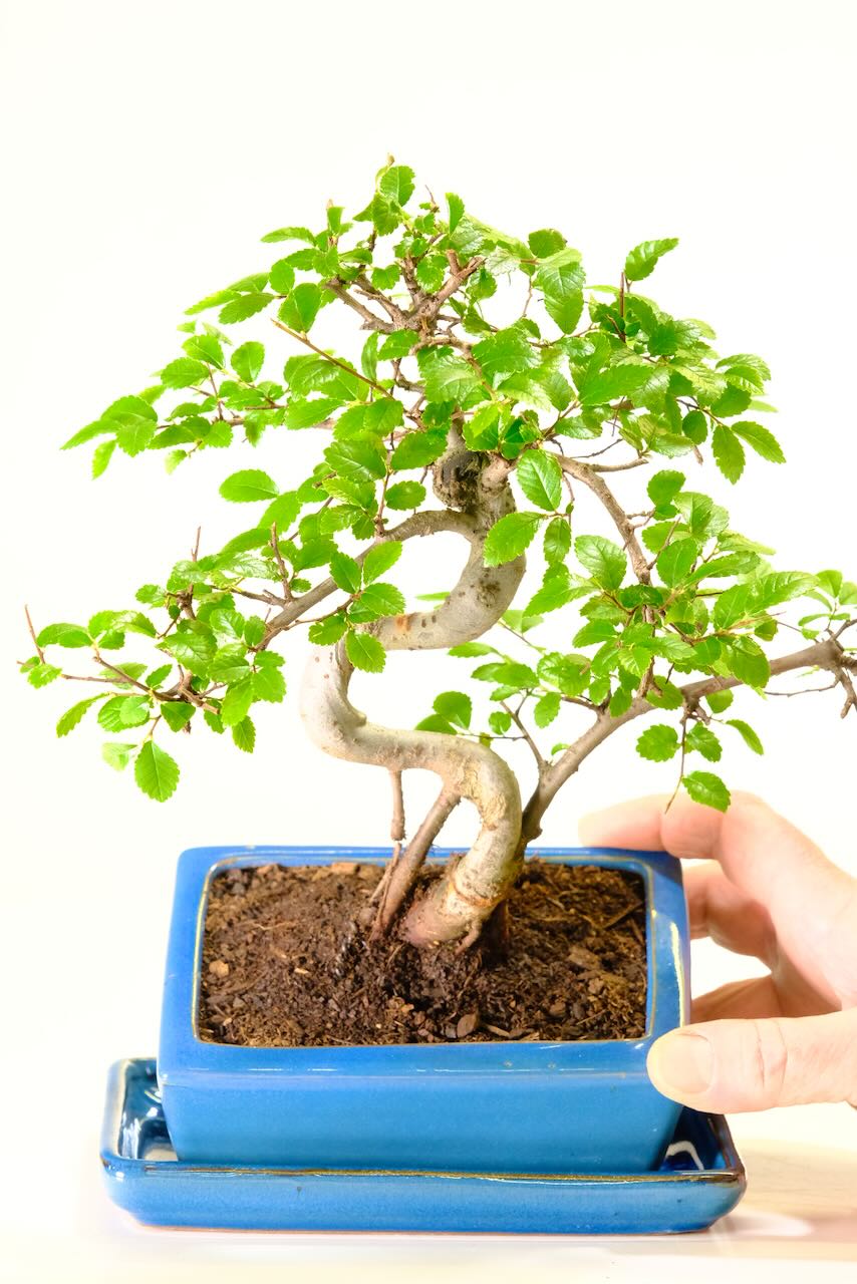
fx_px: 4282
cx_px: 428
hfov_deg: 11.4
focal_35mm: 120
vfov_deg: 17.1
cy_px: 642
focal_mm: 80
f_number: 8
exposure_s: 1/30
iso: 2500
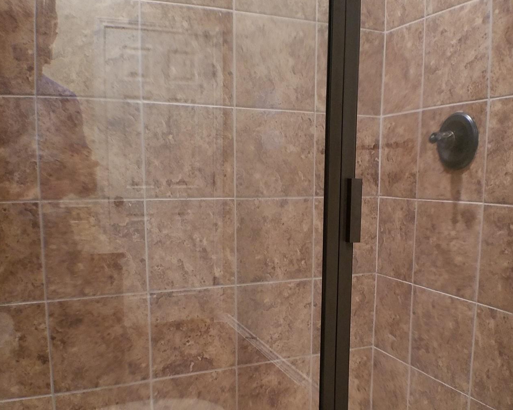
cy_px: 250
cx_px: 295
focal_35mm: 41
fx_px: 622
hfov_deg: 44.7
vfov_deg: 36.3
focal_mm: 4.2
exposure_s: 1/17
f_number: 1.7
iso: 200
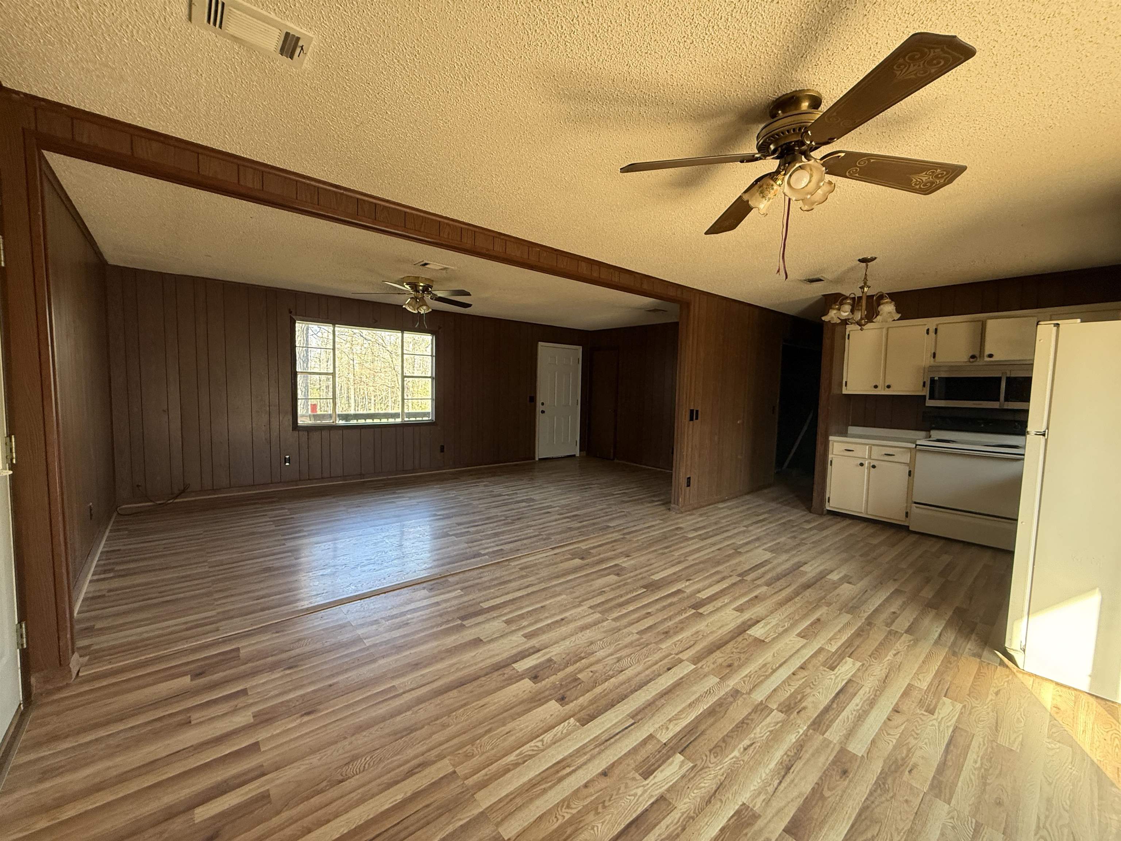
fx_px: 453
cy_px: 420
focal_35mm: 14
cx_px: 560
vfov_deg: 85.7
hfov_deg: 102.1
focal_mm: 2.22
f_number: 2.2
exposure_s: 1/99
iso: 250
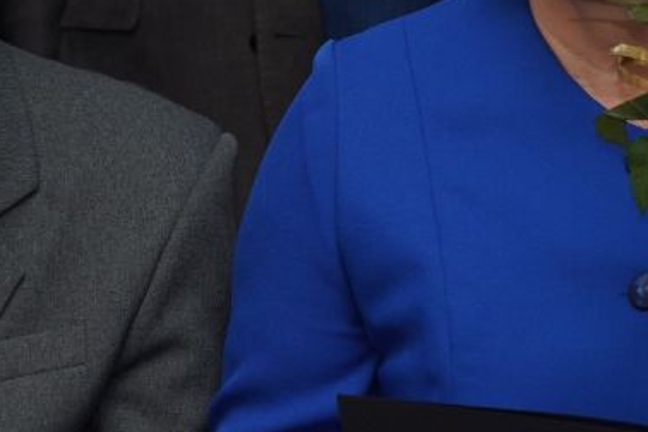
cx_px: 255
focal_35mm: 361
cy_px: 227
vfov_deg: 3.8
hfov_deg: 5.7
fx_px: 6497
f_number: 5
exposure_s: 1/100
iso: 500
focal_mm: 105
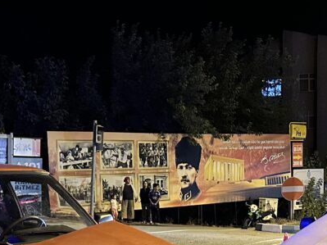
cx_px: 194
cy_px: 211
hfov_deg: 25.3
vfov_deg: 18.9
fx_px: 727
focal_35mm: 77
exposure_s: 1/25
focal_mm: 6.86
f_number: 1.78
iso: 1000
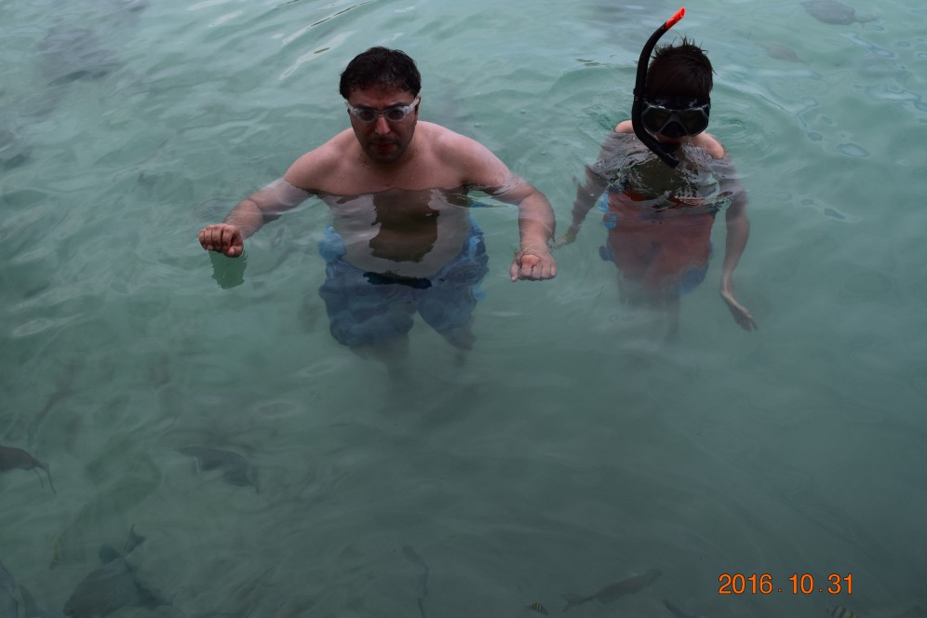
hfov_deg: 51.9
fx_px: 953
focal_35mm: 37
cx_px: 468
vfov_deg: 35.9
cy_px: 315
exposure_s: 1/320
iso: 400
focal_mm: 24
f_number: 10
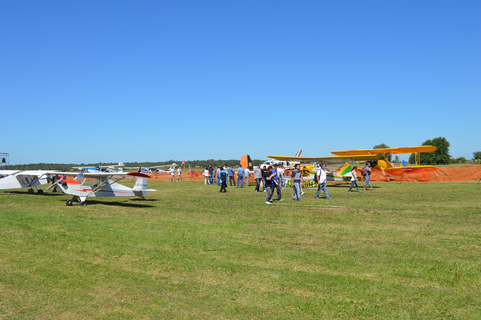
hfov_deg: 57.3
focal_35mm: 33
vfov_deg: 39.9
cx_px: 240
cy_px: 160
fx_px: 441
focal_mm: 22
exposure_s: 1/320
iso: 100
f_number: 9
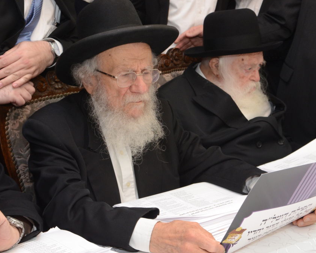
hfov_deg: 29.1
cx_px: 159
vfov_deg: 23.5
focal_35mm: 65
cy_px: 126
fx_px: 608
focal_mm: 38
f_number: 7.1
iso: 1250
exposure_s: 1/60
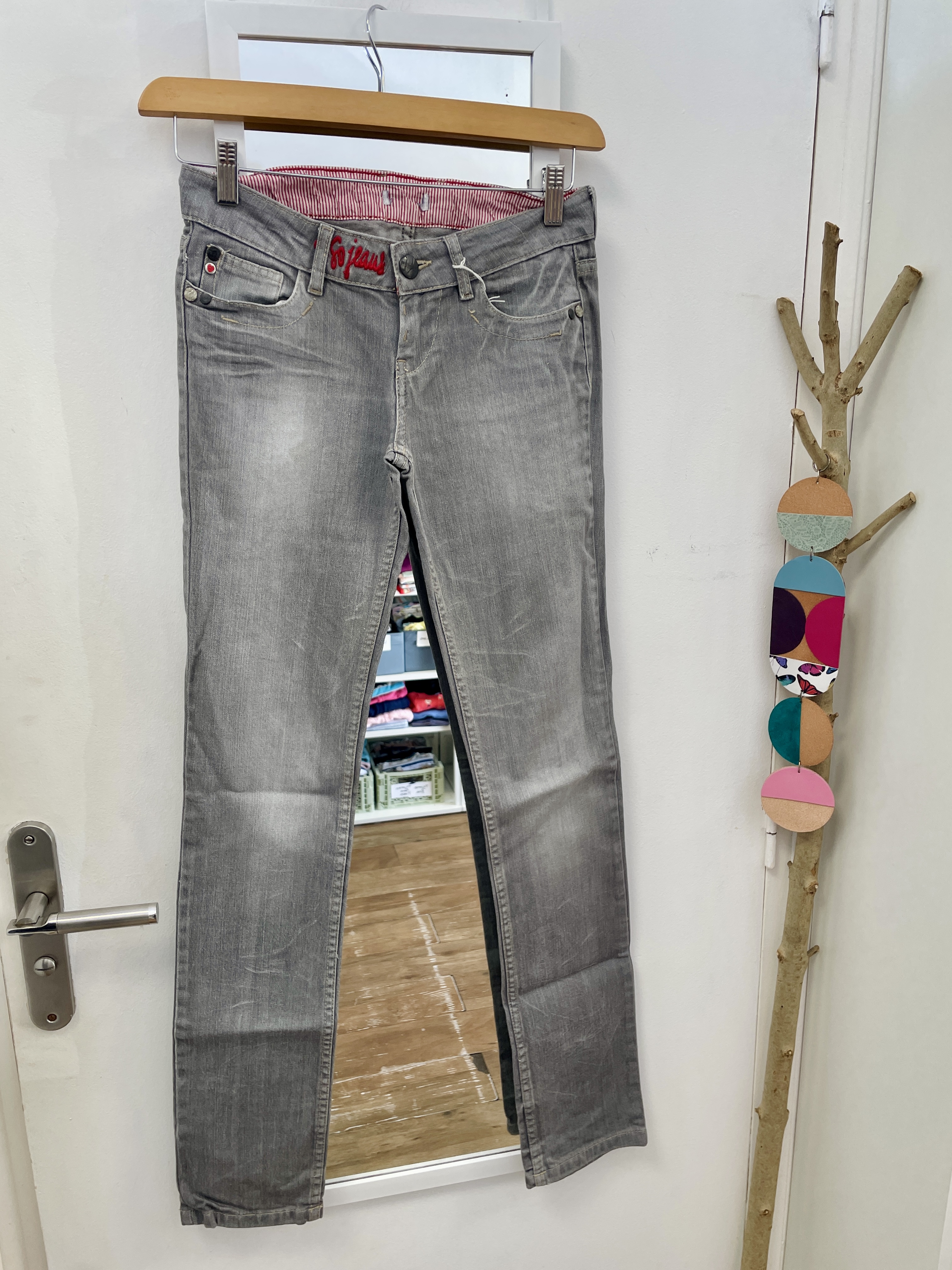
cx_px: 476
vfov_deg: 67.3
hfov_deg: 53.1
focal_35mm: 26
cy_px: 635
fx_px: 953
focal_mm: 4.2
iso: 64
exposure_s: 1/100
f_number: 1.6
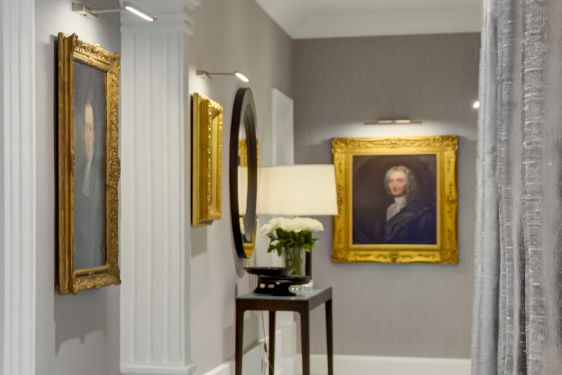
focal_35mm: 103
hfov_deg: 17.7
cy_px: 229
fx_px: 1608
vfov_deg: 13.3
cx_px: -289
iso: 200
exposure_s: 1/8
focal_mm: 31
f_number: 8
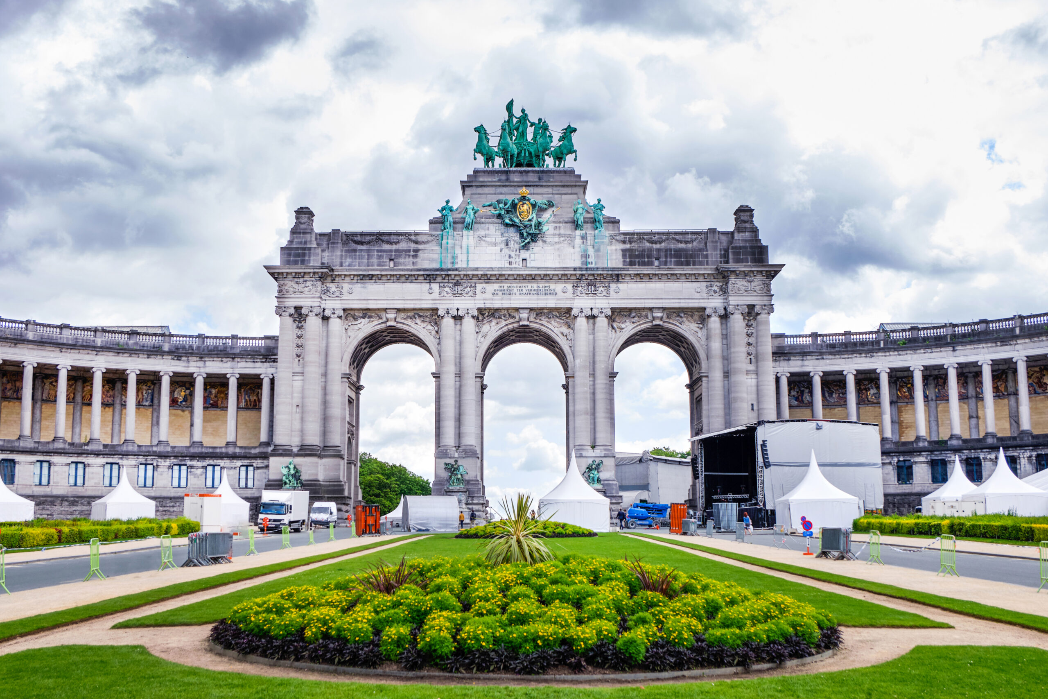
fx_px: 1106
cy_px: 350
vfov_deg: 35.1
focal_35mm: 38
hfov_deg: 50.7
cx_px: 524
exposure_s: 1/120
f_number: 8
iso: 200
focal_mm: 25.6
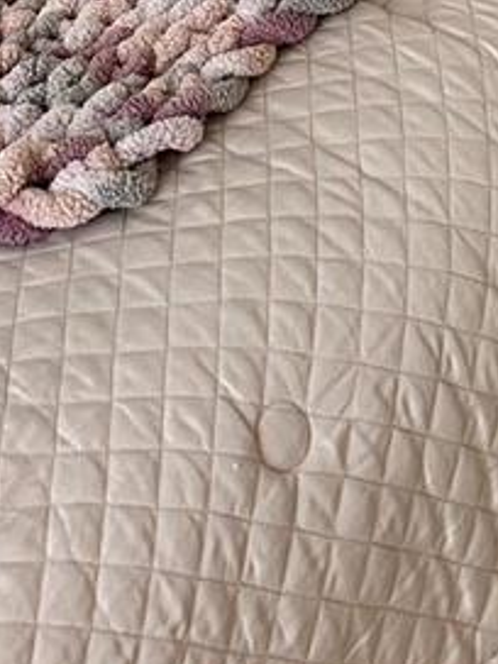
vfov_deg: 15.6
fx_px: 2033
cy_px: -571
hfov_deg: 13.8
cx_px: 505
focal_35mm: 106
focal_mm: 6.86
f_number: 1.78
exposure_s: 1/60
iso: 200
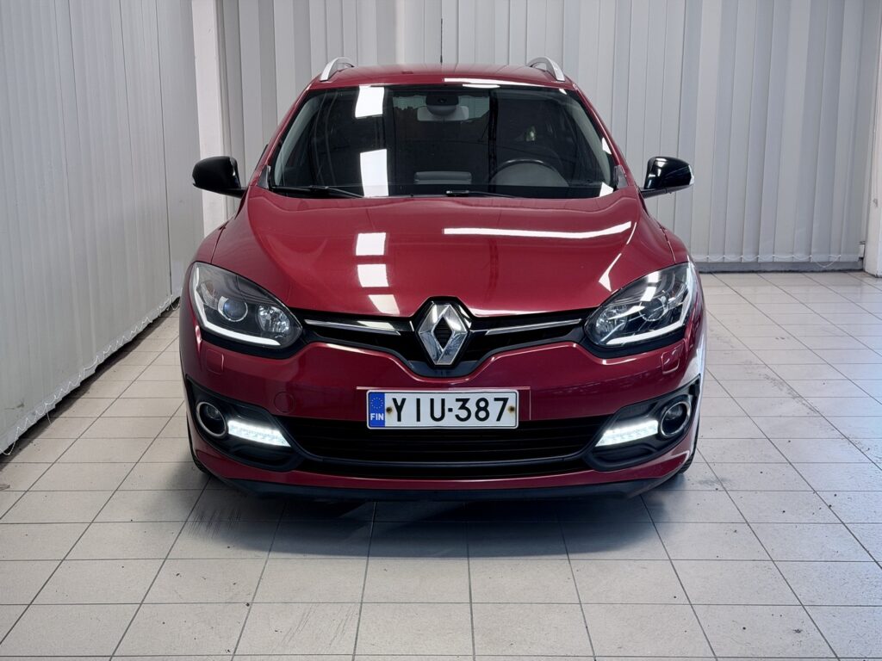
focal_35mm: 48
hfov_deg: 39.7
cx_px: 441
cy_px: 330
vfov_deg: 30.3
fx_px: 1223
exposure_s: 1/100
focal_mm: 6.76
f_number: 1.78
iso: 100
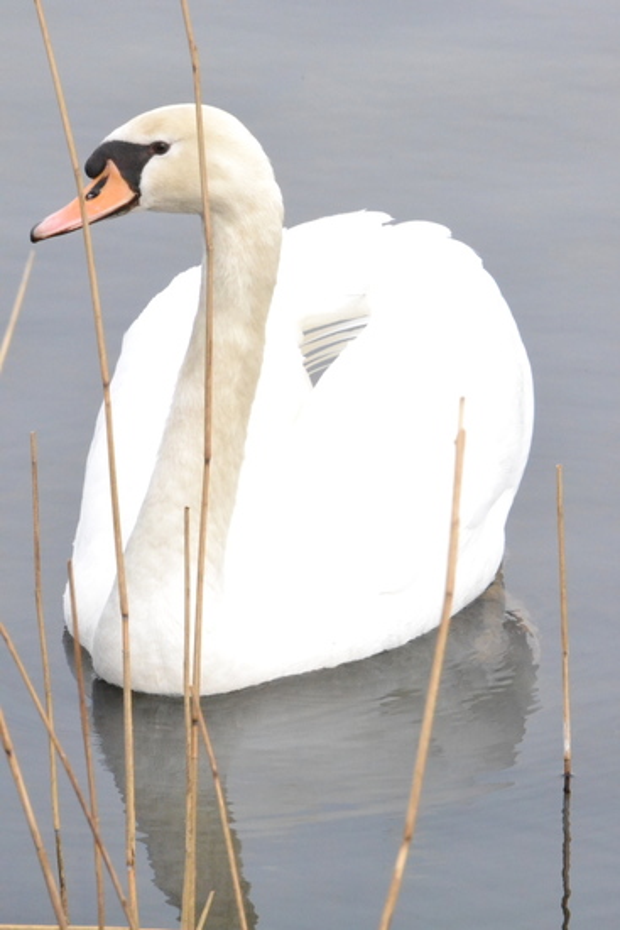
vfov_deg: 6.2
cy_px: 465
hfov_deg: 4.2
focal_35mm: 330
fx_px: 8519
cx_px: 310
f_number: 29
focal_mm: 220
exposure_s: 1/320
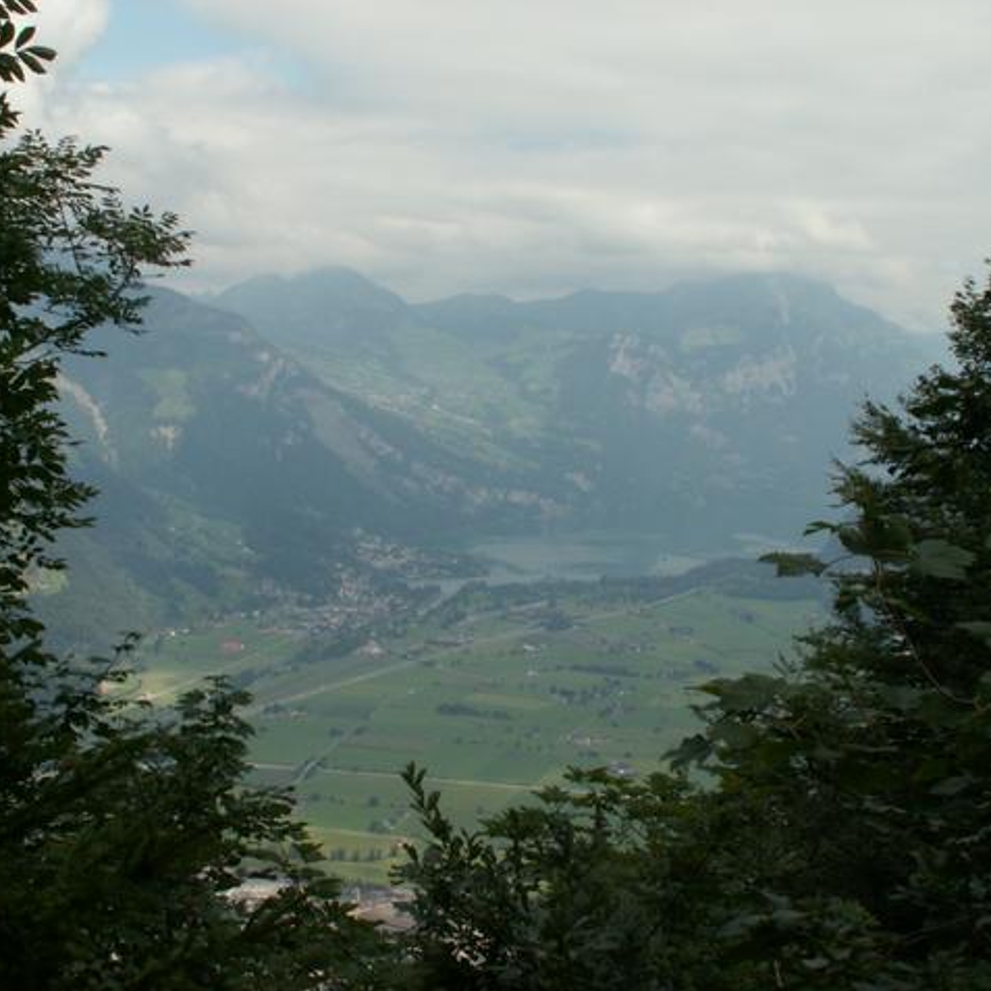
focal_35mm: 51
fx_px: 1652
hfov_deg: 33.4
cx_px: 507
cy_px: 494
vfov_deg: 33.4
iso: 50
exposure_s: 1/160
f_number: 8
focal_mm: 7.22
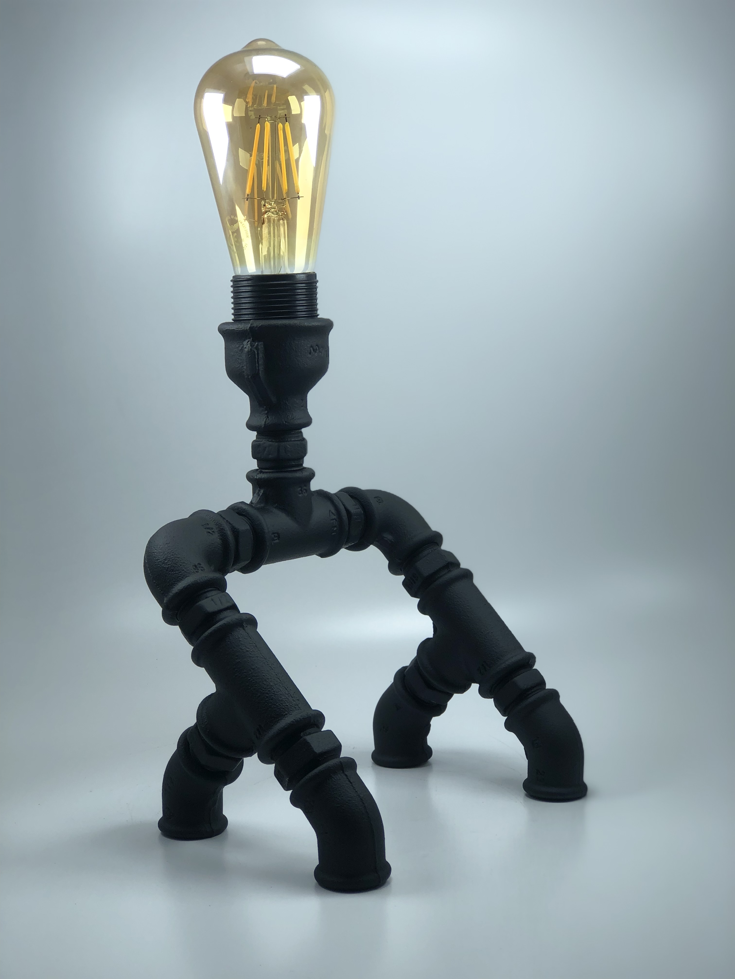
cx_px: 368
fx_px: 1614
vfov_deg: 33.8
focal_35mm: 57
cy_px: 490
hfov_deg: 25.7
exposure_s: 1/125
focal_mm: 6.6
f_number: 2.8
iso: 20
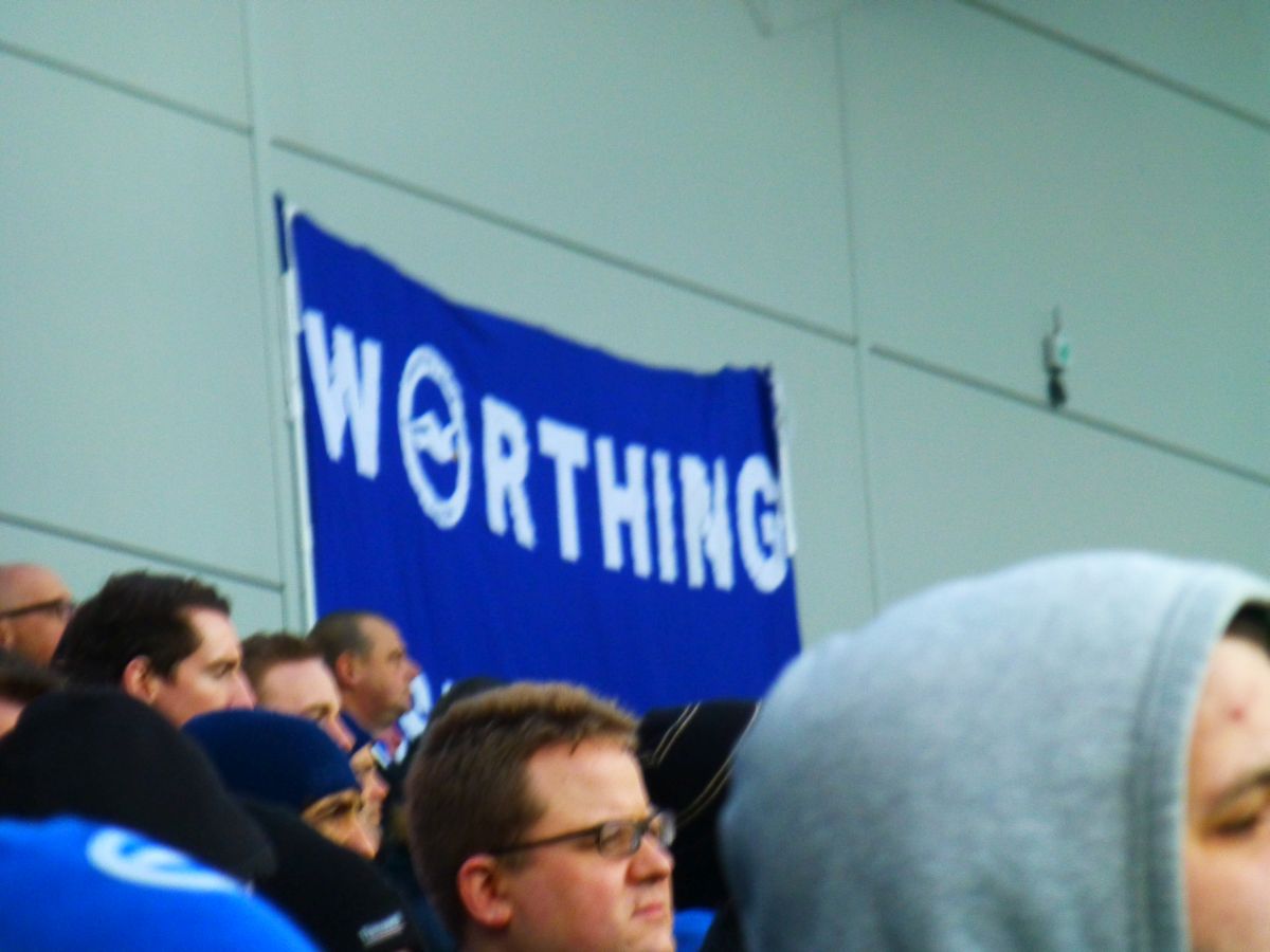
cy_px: 476
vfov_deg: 4.2
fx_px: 12841
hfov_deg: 5.7
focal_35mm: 350
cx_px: 635
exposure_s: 1/60
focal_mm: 62.5
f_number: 5.9
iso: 400
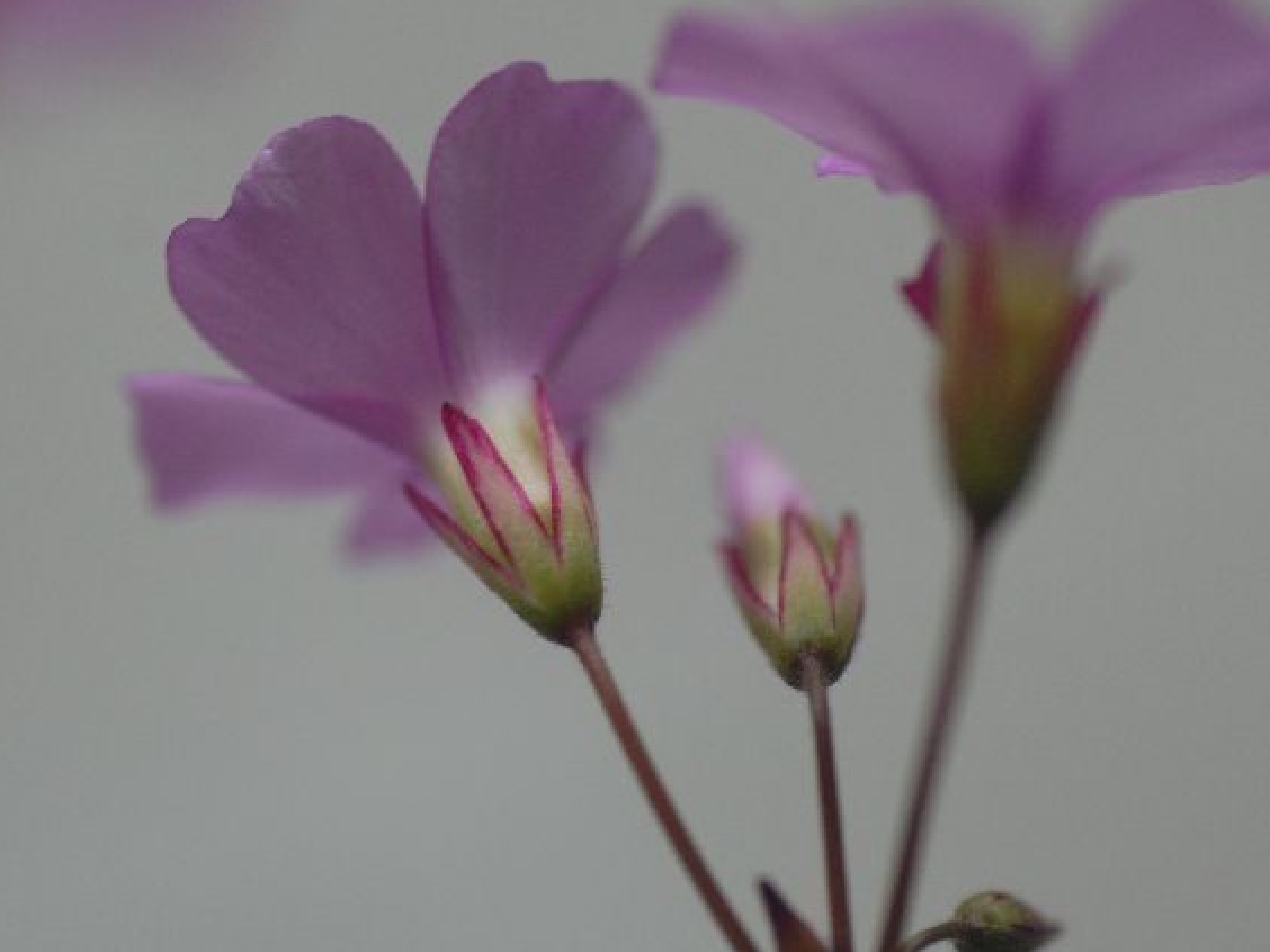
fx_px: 6751
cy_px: 495
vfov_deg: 8.1
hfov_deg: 10.7
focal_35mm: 184
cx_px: 511
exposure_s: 1/125
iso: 560
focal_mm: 90
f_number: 4.5
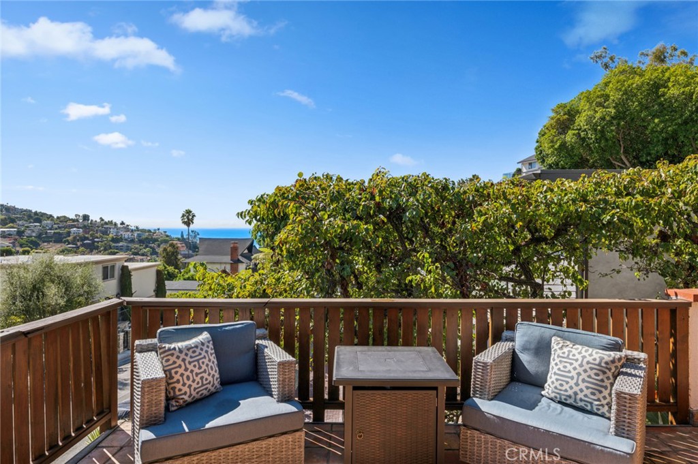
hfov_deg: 78.6
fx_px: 426
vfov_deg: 57.1
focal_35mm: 22
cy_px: 232
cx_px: 349
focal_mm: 22
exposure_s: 1/100
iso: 80
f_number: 10
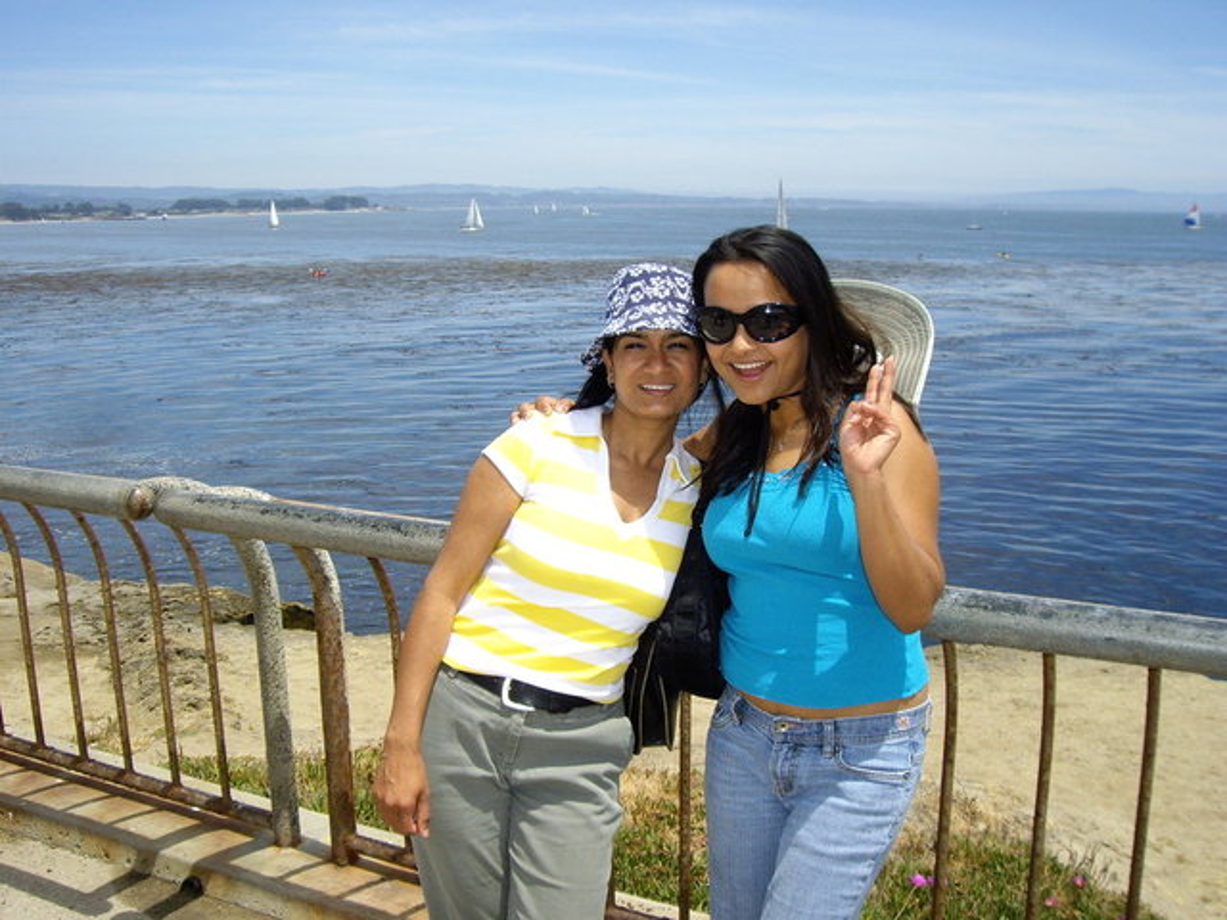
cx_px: 614
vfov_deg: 37.7
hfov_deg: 49.0
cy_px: 460
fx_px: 1347
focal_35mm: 38
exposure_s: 1/800
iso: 100
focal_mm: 6.2
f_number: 4.3
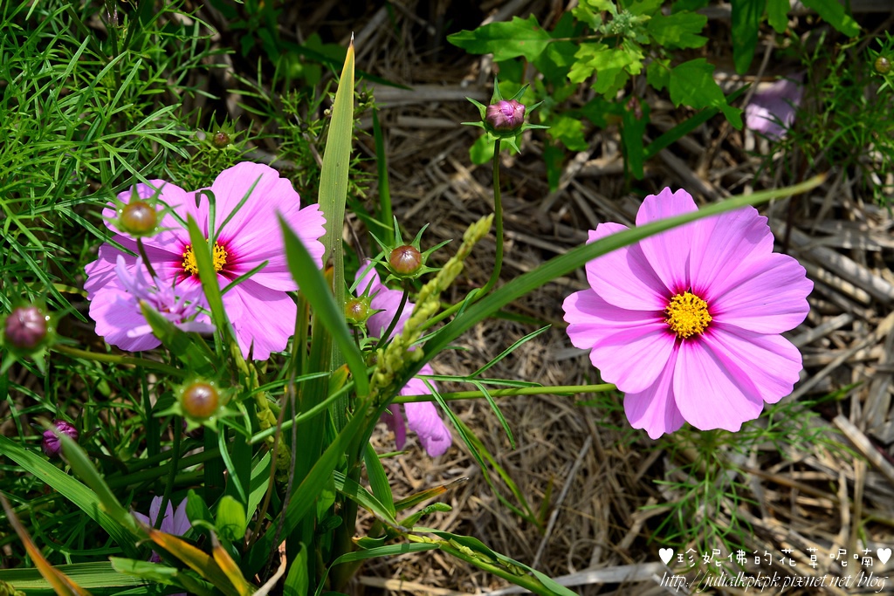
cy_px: 298
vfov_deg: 16.1
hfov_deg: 23.9
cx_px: 447
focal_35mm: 85
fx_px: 2111
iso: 110
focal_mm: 85
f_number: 11
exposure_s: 1/125
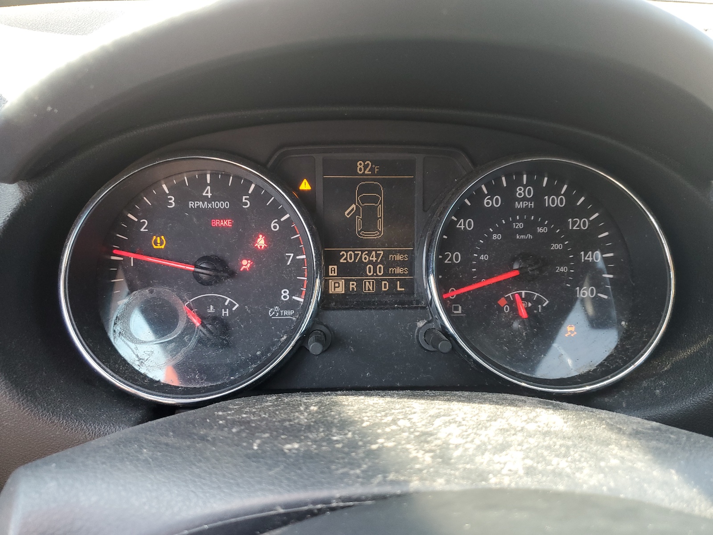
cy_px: 268
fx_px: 536
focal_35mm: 26
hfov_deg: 67.3
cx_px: 356
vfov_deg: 53.1
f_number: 1.5
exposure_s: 1/120
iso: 75
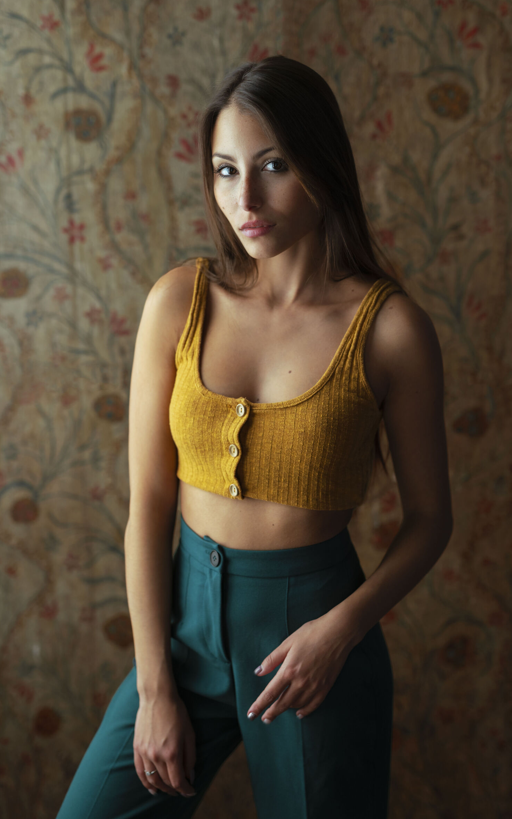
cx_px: 253
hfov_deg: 24.9
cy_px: 405
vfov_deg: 38.9
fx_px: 1161
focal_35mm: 52
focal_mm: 50
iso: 200
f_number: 2.2
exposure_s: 1/200
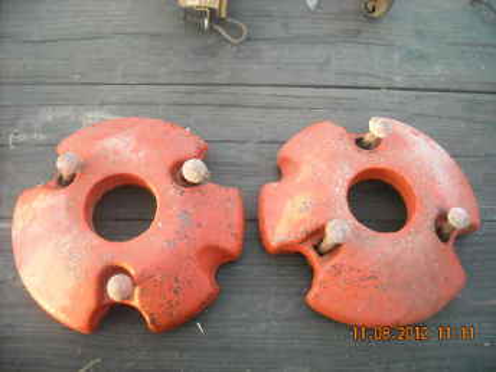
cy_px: 186
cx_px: 248
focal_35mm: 35
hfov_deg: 52.6
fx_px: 502
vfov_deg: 40.7
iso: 616
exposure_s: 1/250
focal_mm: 5.7
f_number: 2.8
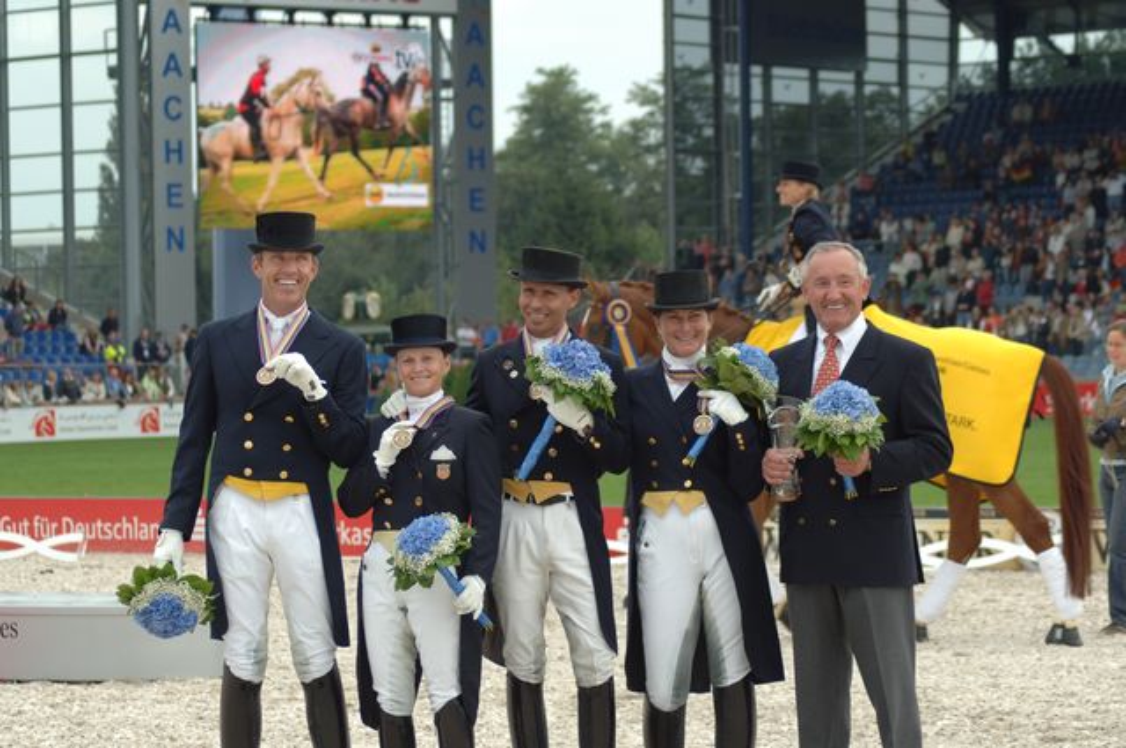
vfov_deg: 10.1
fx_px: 4217
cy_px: 374
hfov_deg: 15.2
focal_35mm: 135
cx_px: 563
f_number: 5.6
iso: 200
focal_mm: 90
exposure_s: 1/250
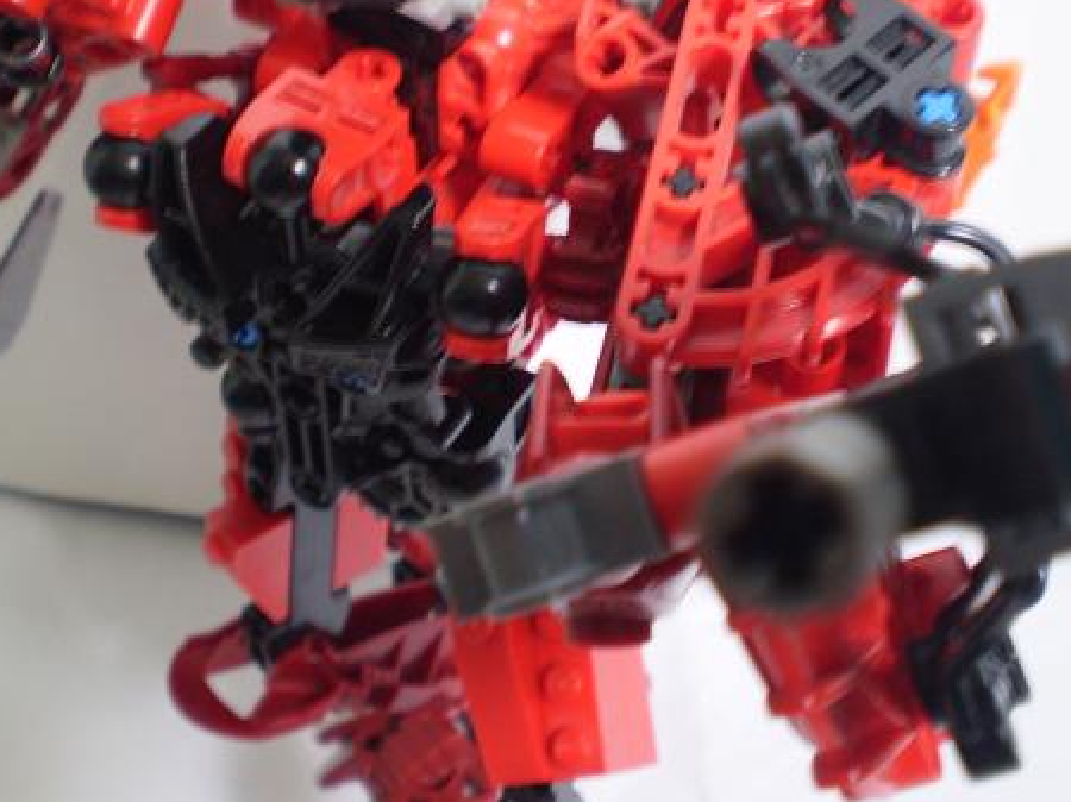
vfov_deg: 23.9
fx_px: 1886
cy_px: 295
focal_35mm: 61
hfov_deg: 31.7
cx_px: 520
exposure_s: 1/2
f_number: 3.5
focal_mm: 7.4
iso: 125
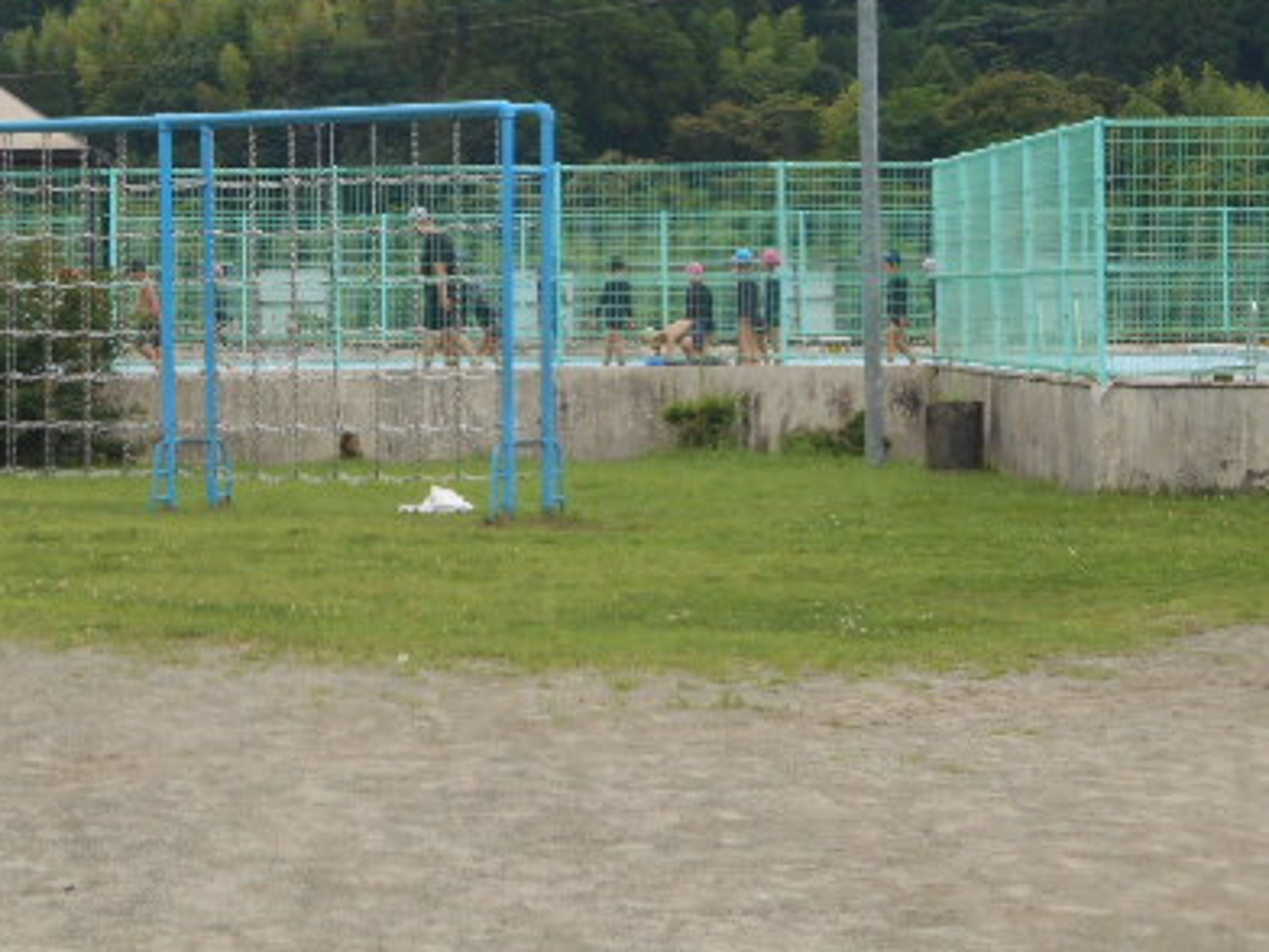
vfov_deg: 11.9
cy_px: 210
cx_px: 291
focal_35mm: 124
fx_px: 4546
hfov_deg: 15.8
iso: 80
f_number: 5.8
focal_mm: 13.5
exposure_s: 1/250
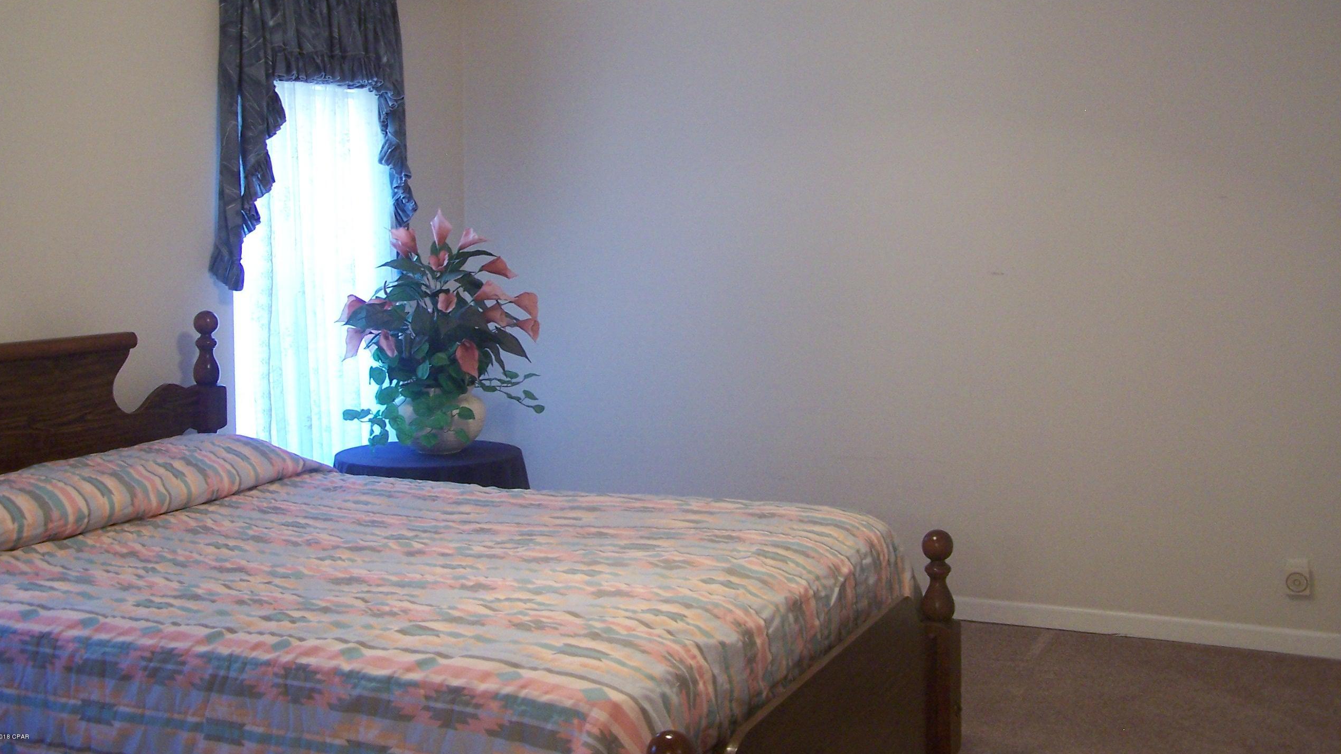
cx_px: 668
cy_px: 259
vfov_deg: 28.2
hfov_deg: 48.4
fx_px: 1493
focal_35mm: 42
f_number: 2.8
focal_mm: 6.3
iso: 140
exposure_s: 1/8
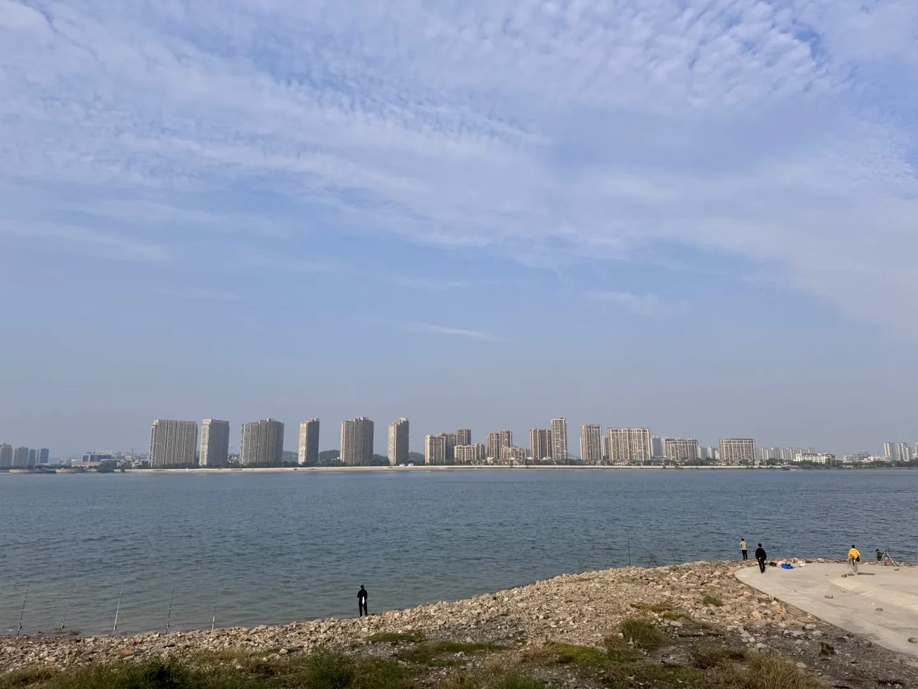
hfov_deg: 71.6
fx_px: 636
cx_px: 459
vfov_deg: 56.8
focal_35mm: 24
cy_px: 344
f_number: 1.78
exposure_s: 1/4608
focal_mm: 6.76
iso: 80
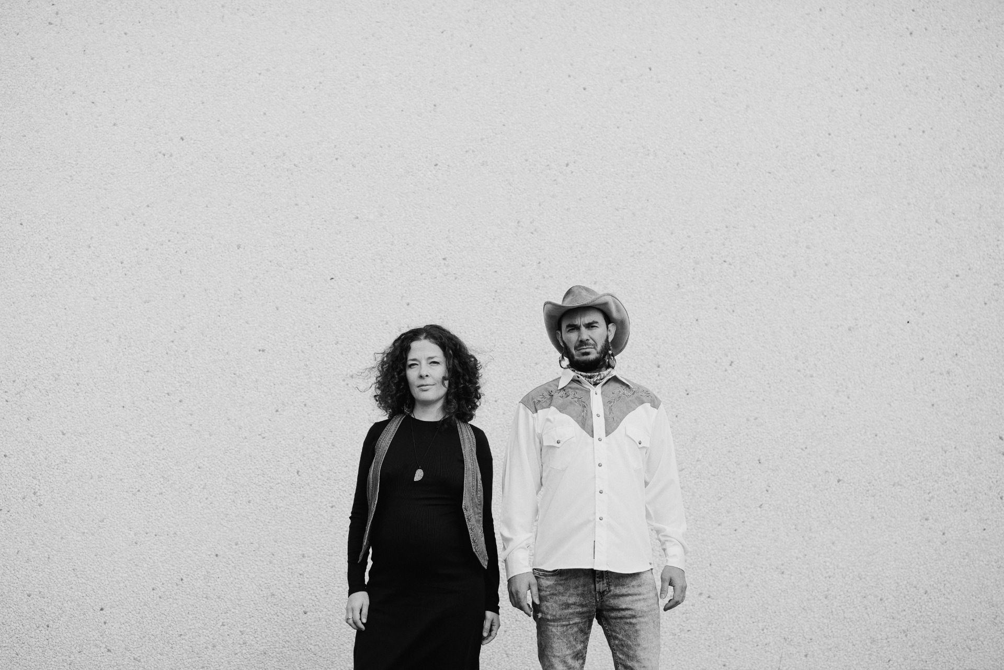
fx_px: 2370
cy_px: 335
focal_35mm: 85
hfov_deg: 23.9
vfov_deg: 16.1
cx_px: 502
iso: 400
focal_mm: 85
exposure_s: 1/2500
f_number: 2.8
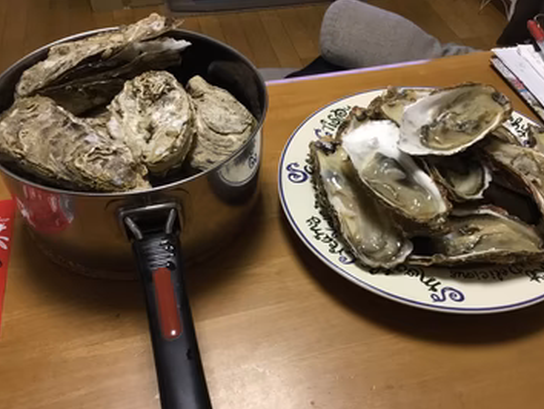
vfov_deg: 40.7
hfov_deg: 52.5
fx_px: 550
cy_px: 228
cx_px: 306
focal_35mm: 35
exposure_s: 1/33
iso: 160
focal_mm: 3.3
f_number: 2.4
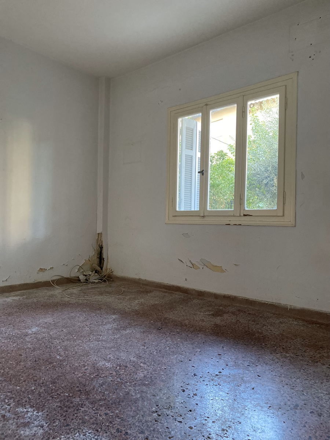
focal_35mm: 26
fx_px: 330
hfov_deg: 53.1
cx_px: 165
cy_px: 220
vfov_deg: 67.3
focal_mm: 4.25
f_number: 1.8
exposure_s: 1/60
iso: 320
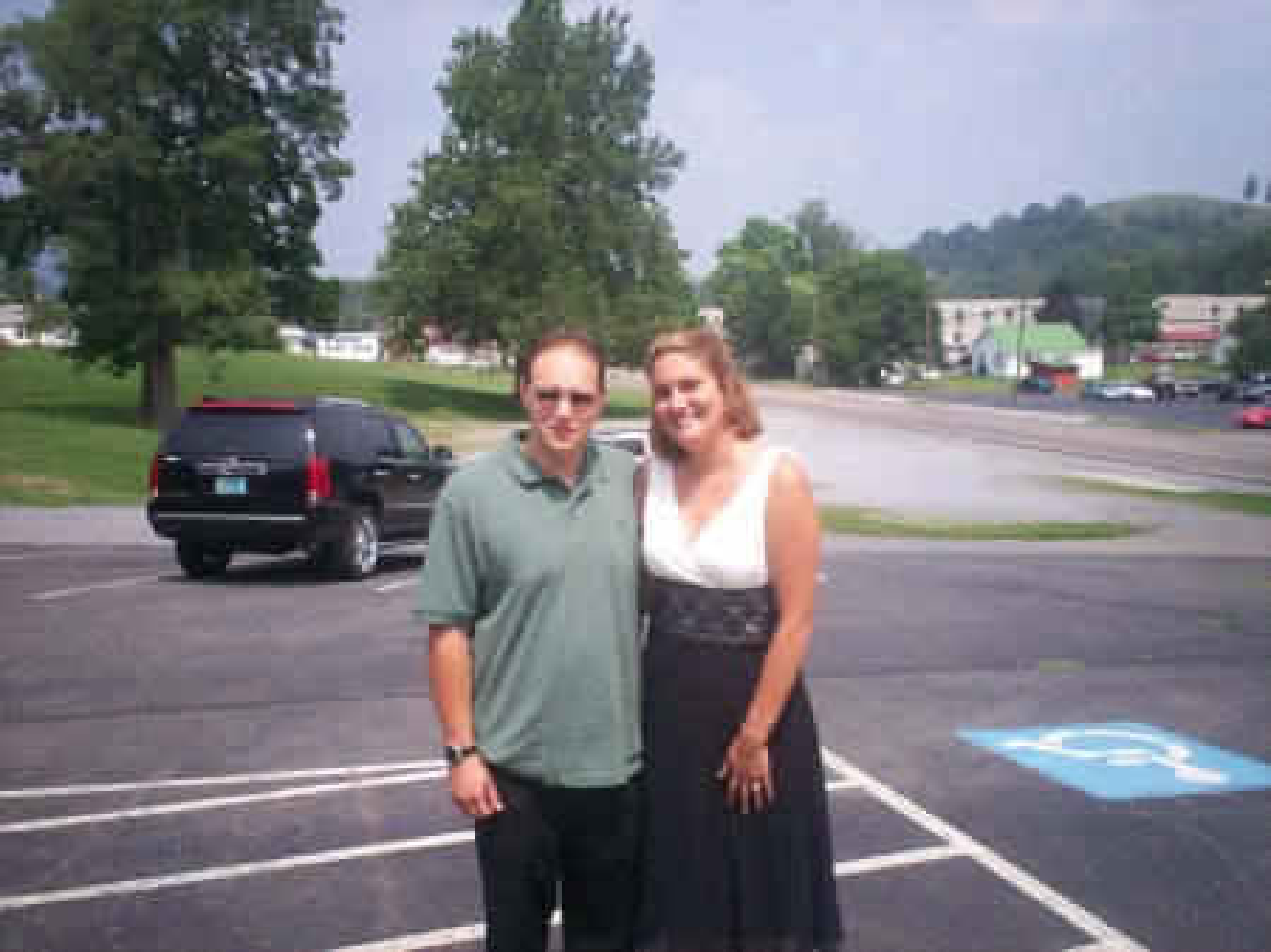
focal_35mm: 36
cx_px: 636
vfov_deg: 39.6
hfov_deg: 51.4
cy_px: 476
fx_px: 1321
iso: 100
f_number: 4.5
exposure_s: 1/580
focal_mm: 6
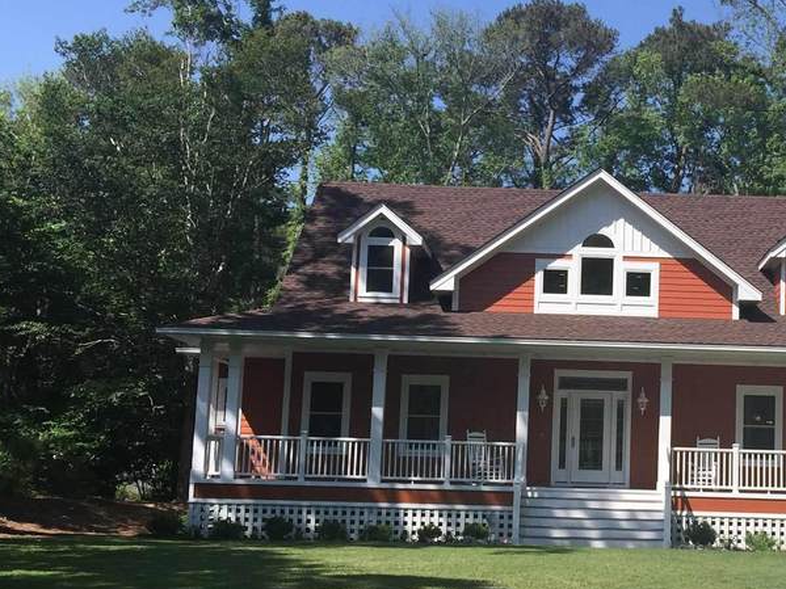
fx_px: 1408
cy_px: 314
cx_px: 619
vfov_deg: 23.6
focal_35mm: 62
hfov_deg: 30.5
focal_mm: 4.15
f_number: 2.2
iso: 32
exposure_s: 1/1647
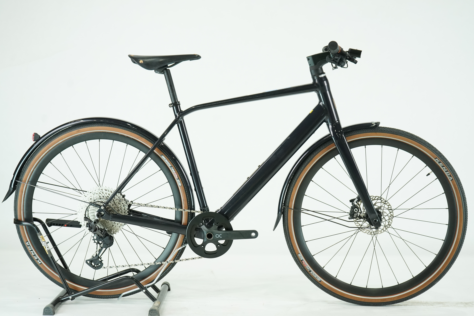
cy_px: 158
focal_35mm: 55
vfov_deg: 24.6
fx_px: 724
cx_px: 237
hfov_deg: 36.2
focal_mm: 55
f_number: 5
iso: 1600
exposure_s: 1/200
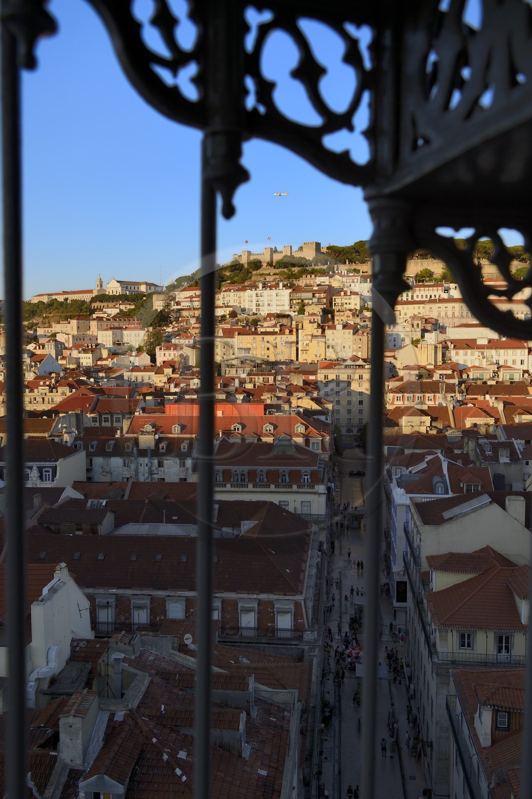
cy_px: 400
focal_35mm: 32
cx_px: 266
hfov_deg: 41.0
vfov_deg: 58.8
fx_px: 711
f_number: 6.3
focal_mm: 32
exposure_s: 1/400
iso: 100
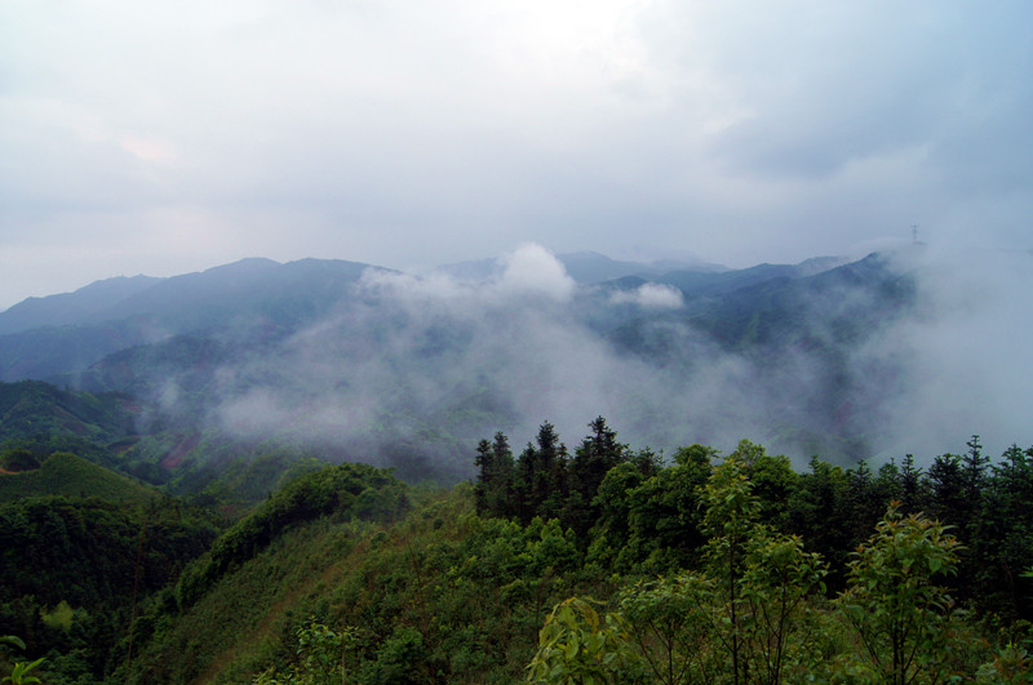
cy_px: 342
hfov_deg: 62.0
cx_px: 516
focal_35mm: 30
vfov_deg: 43.5
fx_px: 860
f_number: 5
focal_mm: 20
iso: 100
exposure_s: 1/250
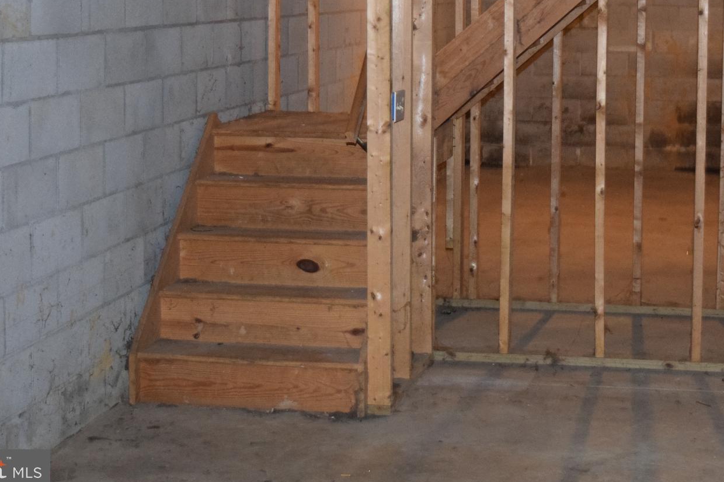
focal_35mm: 77
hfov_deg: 26.1
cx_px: 518
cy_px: 94
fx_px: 1545
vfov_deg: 17.6
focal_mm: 31
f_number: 4.2
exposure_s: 1/60
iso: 3200
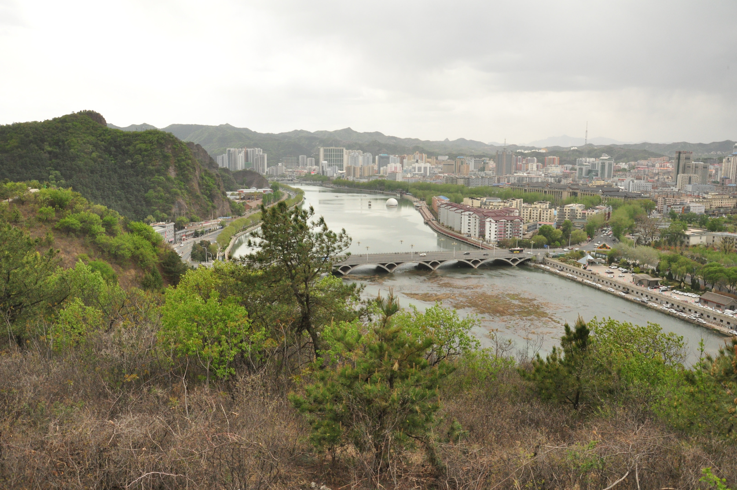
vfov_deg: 47.8
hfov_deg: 67.4
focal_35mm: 27
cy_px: 245
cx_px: 368
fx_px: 552
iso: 1000
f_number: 5.6
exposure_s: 1/2000
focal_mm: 18
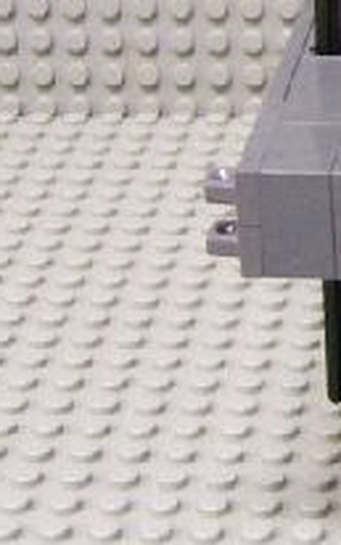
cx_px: 790
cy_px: 11
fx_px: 2198
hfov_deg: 8.2
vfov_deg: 13.9
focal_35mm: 148
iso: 160
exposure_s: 1/10.5
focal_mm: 6
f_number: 2.7
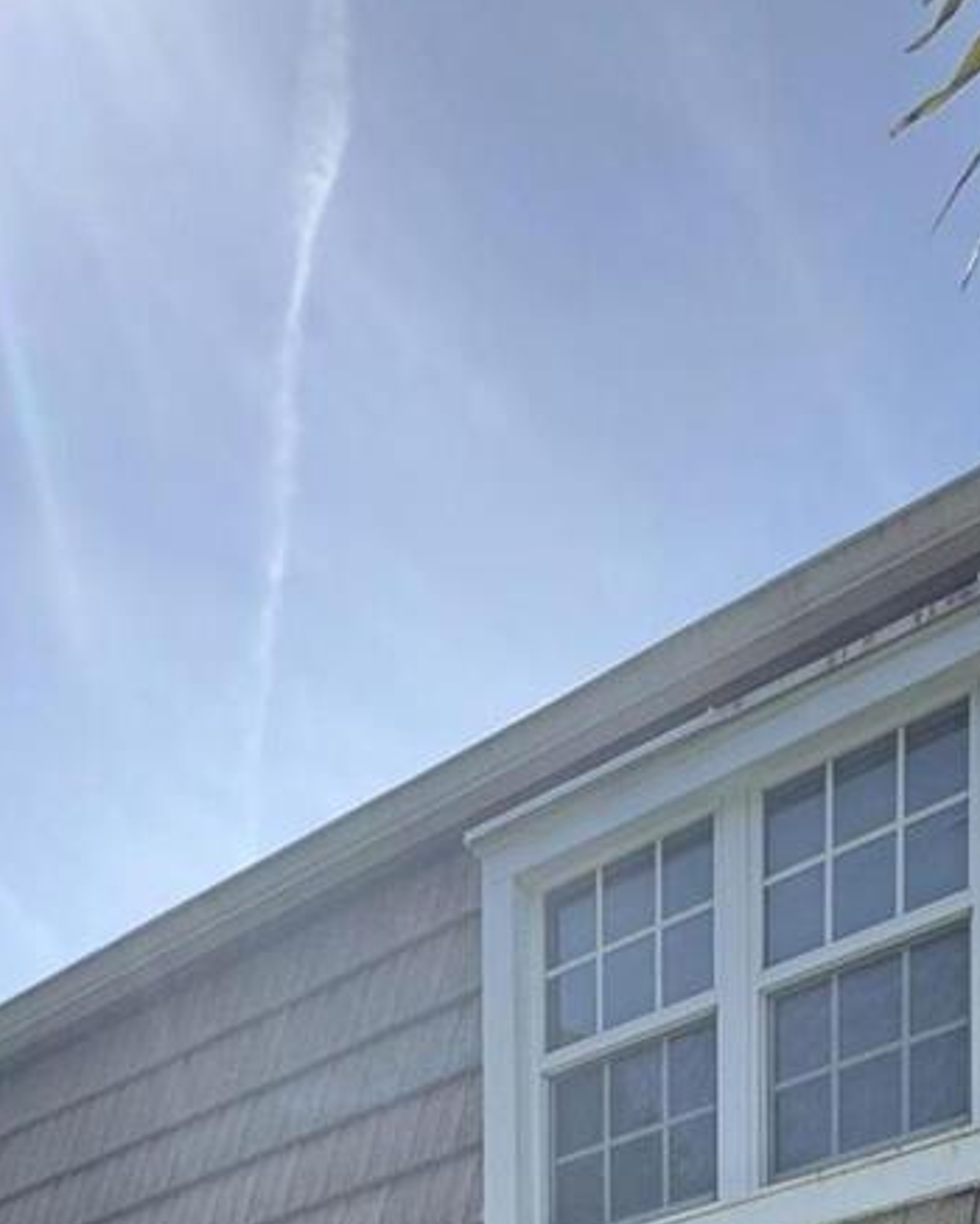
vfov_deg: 24.6
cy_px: 2028
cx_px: 731
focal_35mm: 48
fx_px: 1739
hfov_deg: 30.9
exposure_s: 1/646
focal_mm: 2.22
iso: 40
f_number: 2.2
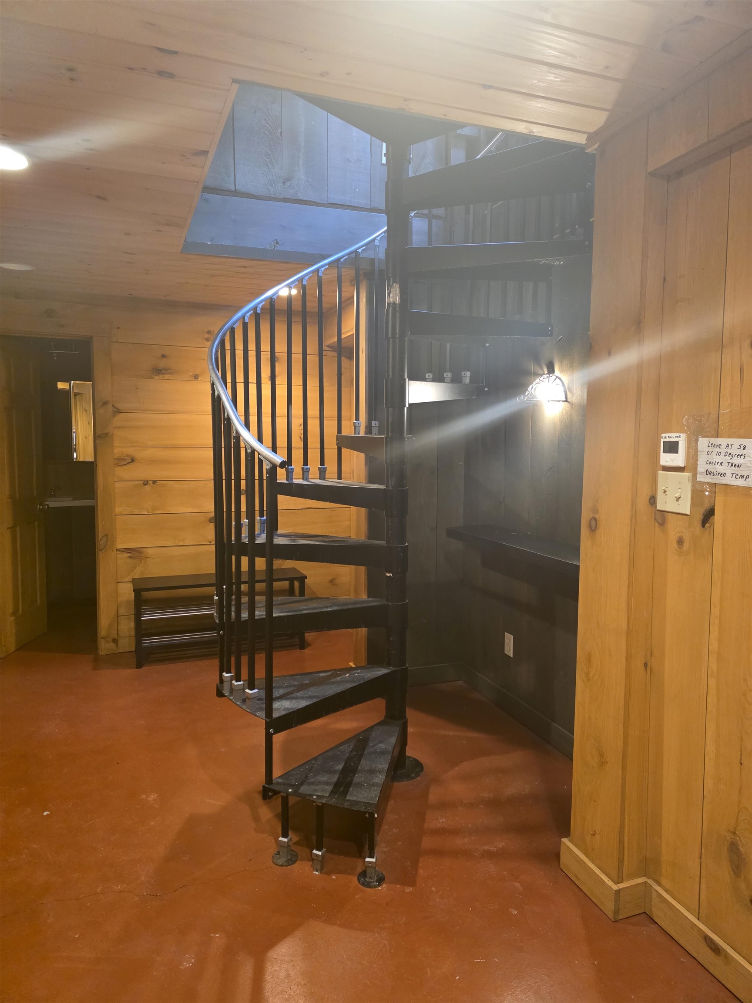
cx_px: 376
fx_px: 666
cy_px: 502
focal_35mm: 23
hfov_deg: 58.9
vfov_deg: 73.9
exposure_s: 1/120
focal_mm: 6.3
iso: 1600
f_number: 1.7
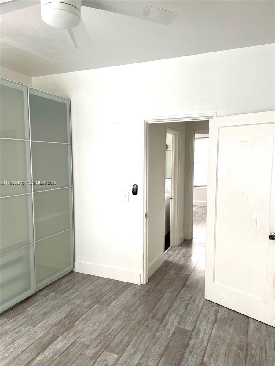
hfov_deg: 53.1
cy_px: 183
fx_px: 275
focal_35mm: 26
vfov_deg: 67.3
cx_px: 138
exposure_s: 1/121
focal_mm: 4.2
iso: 50
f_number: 1.6
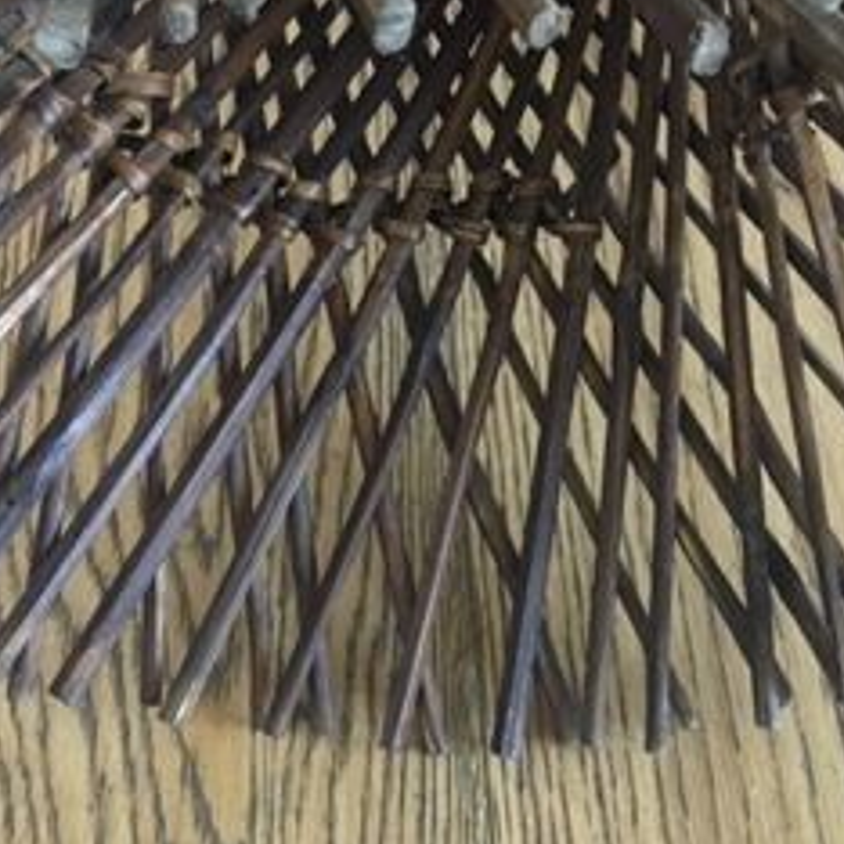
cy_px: 72
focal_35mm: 70
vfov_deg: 23.9
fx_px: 1931
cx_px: 343
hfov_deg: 24.6
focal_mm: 4.15
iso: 200
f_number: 2.2
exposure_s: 1/20
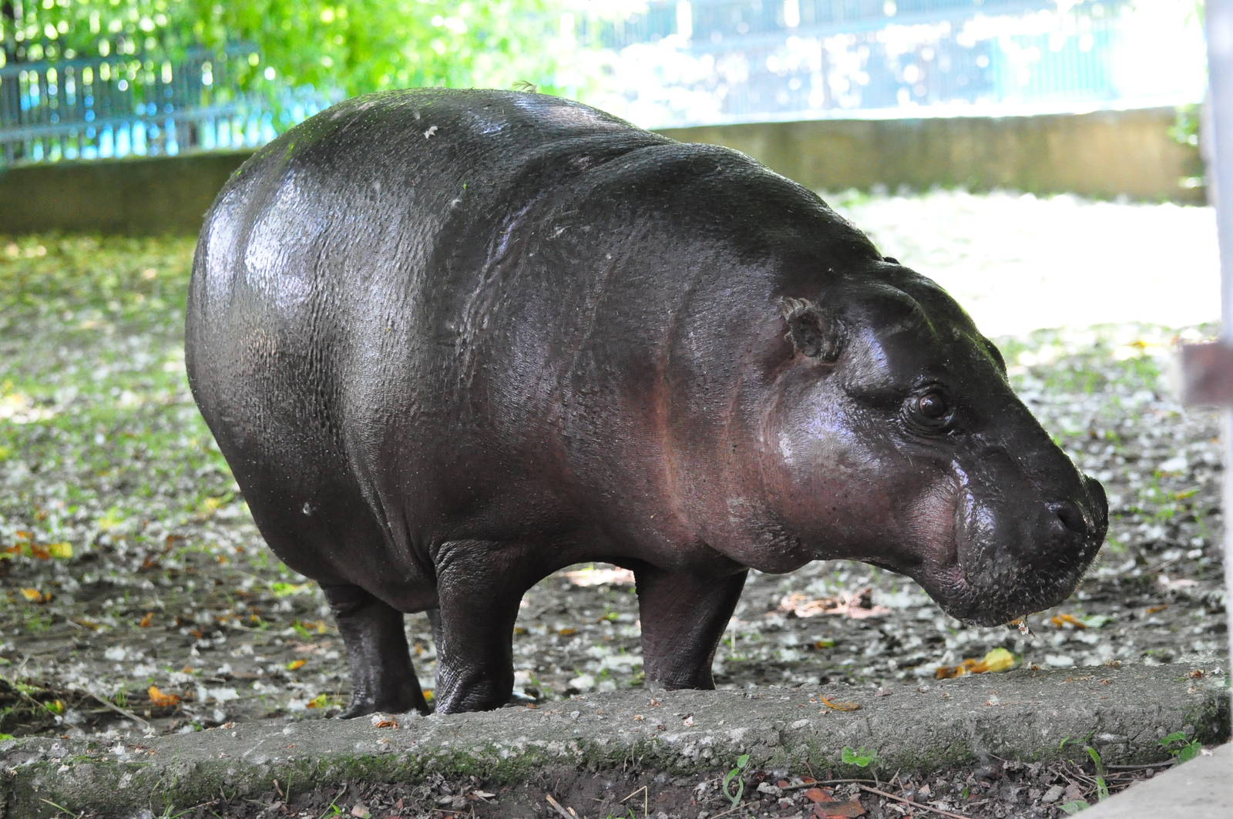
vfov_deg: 12.1
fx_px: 3849
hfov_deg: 18.2
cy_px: 410
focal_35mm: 112
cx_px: 616
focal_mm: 75
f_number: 5
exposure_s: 1/400
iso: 3200
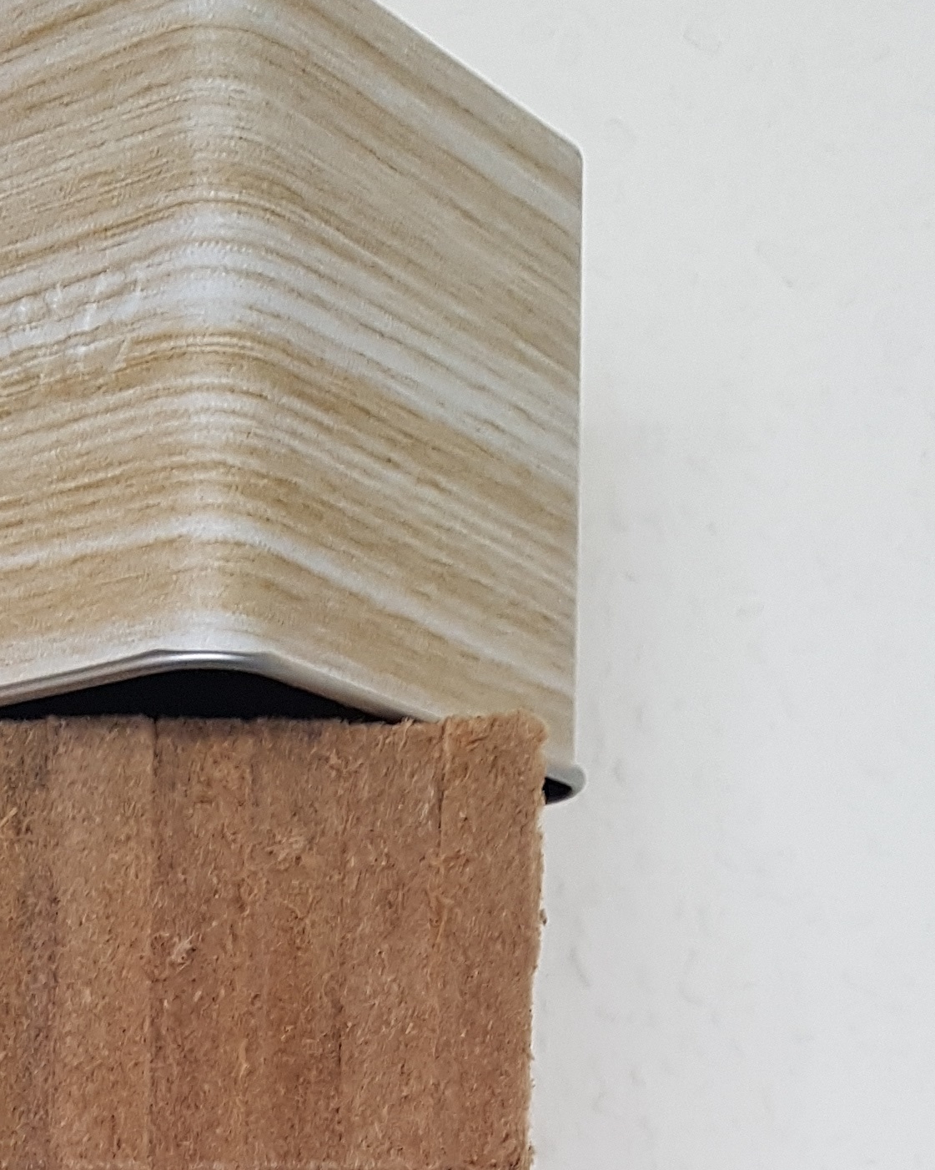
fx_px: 2526
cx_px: 220
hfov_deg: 20.8
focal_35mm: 73
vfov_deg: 23.3
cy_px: 1499
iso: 160
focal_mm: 4.2
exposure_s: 1/33
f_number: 1.7
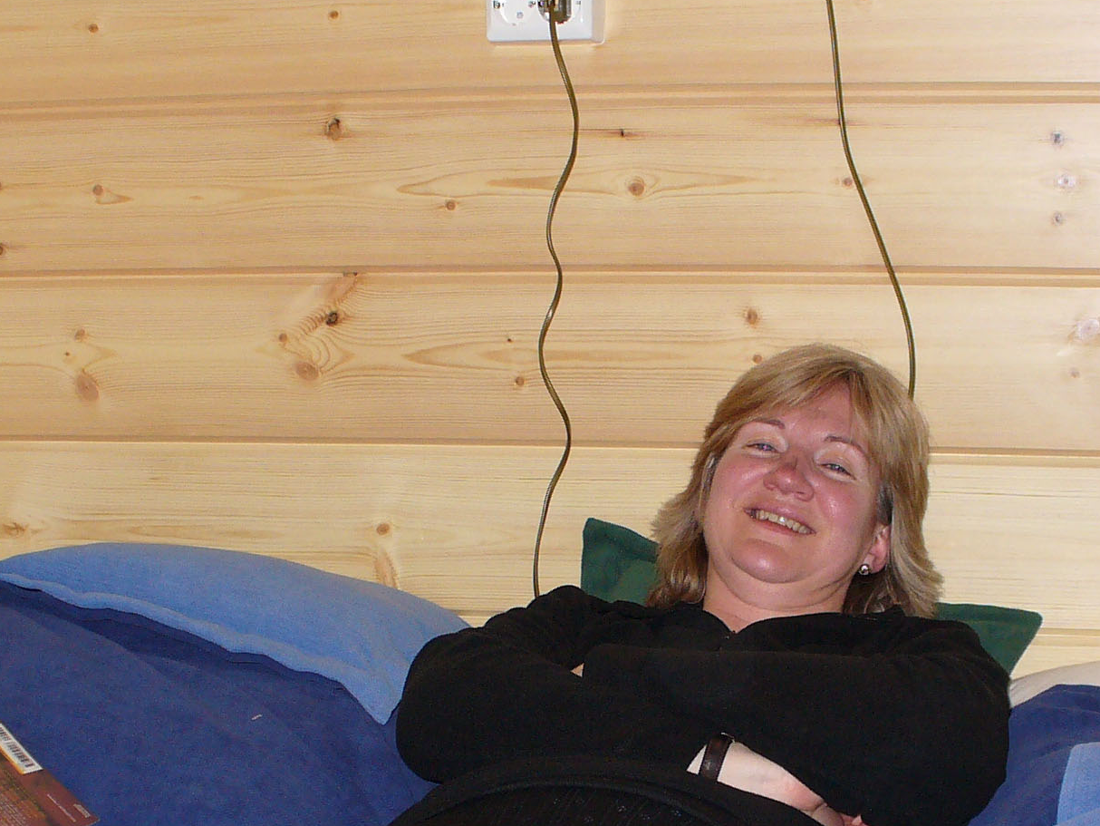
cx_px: 705
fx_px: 2479
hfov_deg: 24.9
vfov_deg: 18.7
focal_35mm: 78
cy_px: 668
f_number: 2.8
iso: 100
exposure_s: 1/30
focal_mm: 6.1
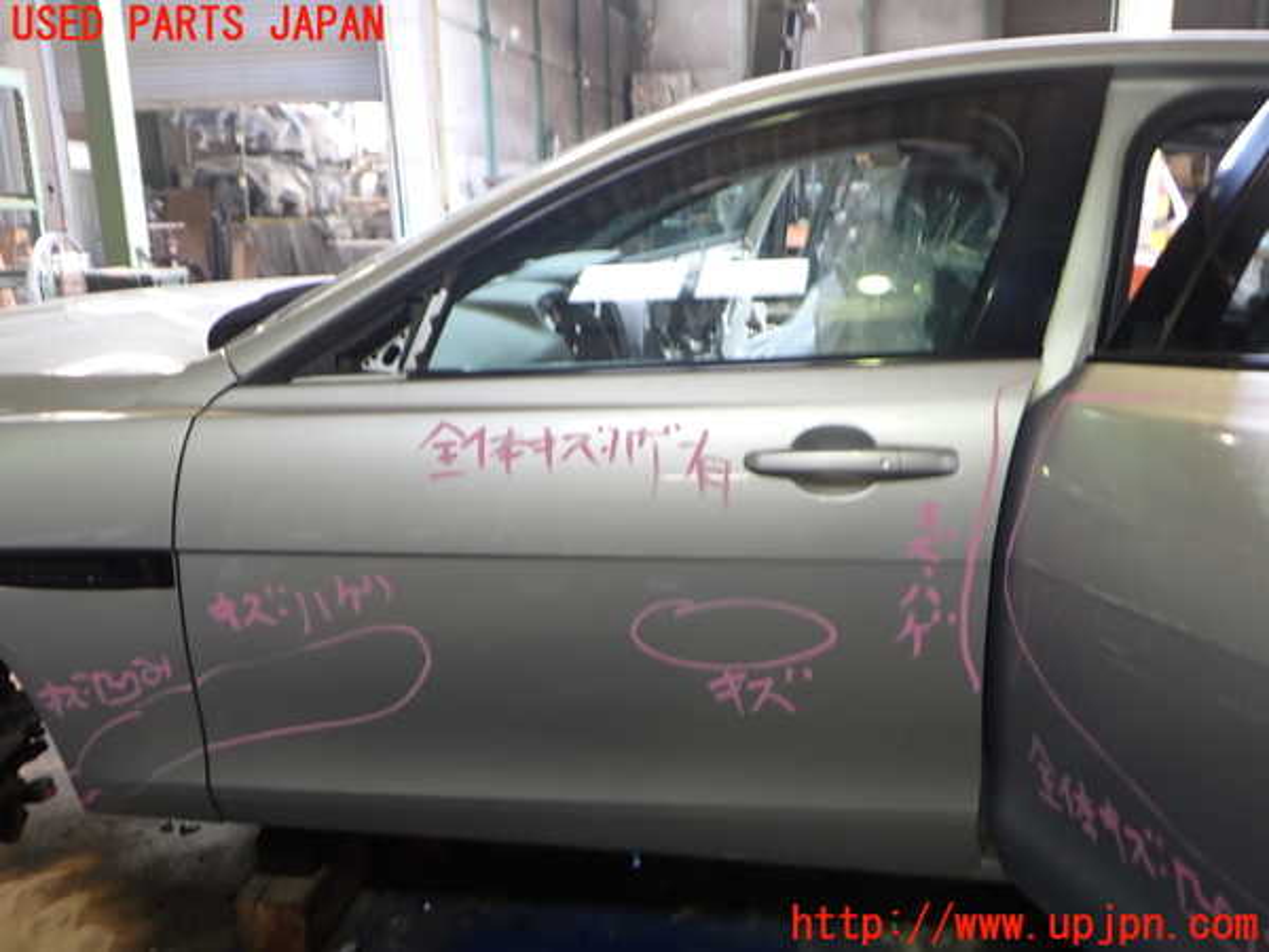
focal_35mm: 30
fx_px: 1100
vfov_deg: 46.8
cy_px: 476
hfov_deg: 60.0
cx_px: 634
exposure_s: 1/40
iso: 200
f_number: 2.3
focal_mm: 5.4
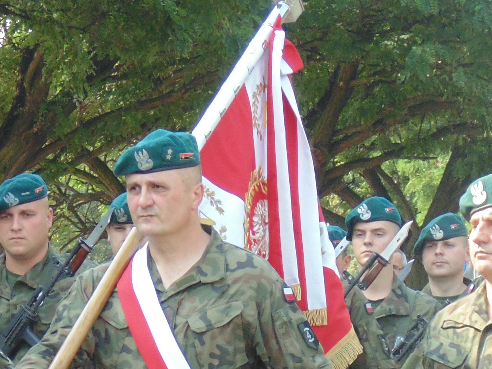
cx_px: 273
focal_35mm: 329
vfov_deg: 4.5
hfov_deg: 6.0
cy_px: 449
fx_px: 4677
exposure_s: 1/160
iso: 160
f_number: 4.8
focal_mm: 21.3
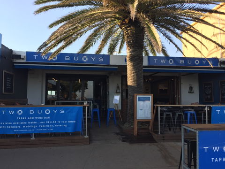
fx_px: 188
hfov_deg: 61.7
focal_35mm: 29
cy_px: 84
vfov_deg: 48.2
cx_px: 112
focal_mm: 4.15
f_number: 2.2
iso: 32
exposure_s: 1/514
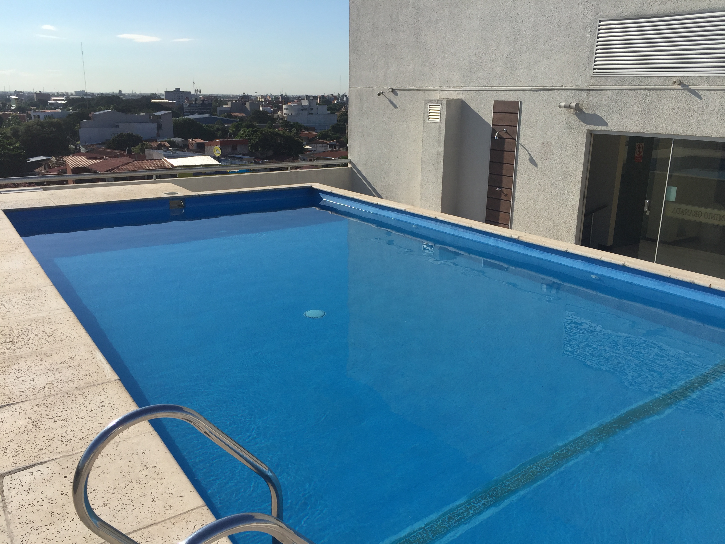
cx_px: 362
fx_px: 607
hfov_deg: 61.7
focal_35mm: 29
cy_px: 272
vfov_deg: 48.2
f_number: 2.2
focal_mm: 4.15
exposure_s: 1/3597
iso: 32
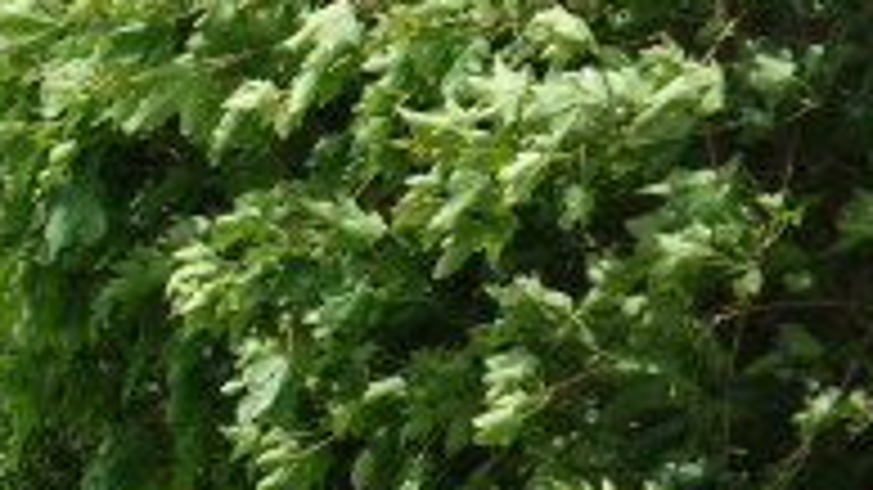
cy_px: -173
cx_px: -1116
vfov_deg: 1.5
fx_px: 18745
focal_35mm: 810
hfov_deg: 2.6
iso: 400
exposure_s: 1/1250
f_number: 4
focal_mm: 54.86
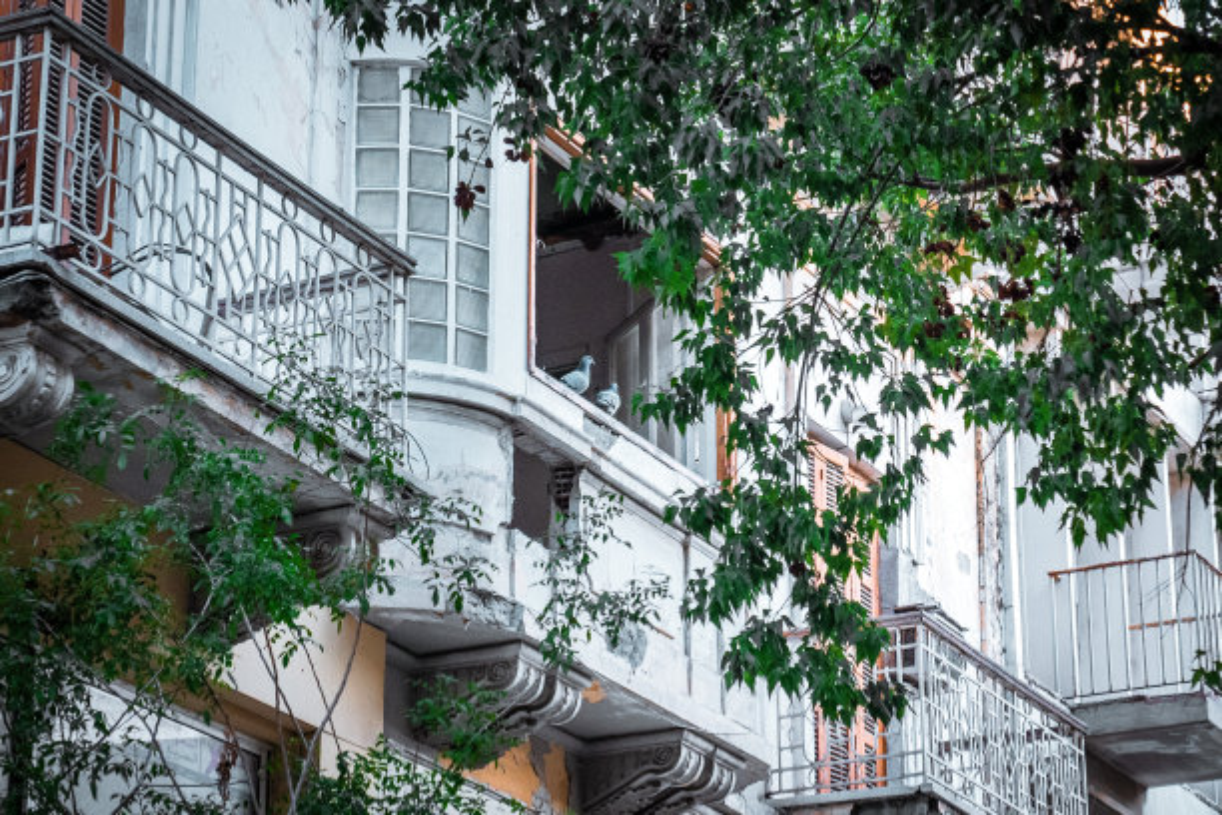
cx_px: 611
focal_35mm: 105
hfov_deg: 19.5
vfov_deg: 13.0
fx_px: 3564
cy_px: 408
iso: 3200
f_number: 2.8
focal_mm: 70
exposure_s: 1/200
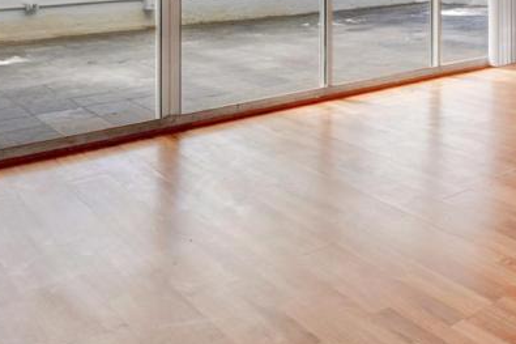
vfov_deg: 29.6
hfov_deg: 46.1
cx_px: 375
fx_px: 587
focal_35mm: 41
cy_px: -27
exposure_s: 1/160
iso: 250
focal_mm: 10
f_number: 4.5
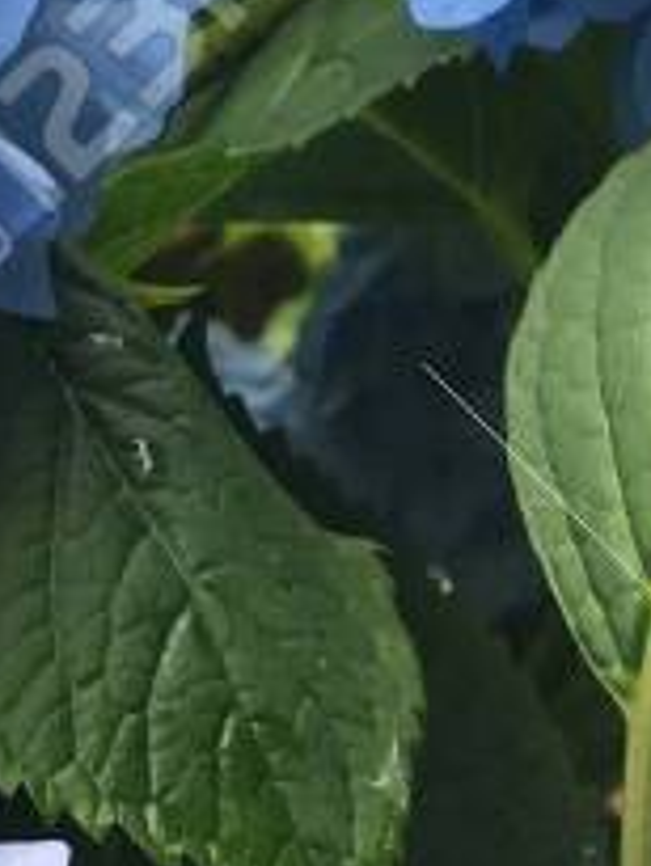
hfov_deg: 8.1
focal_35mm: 184
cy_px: 824
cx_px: 188
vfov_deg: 10.7
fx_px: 4609
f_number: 2.2
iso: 32
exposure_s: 1/100
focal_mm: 4.15
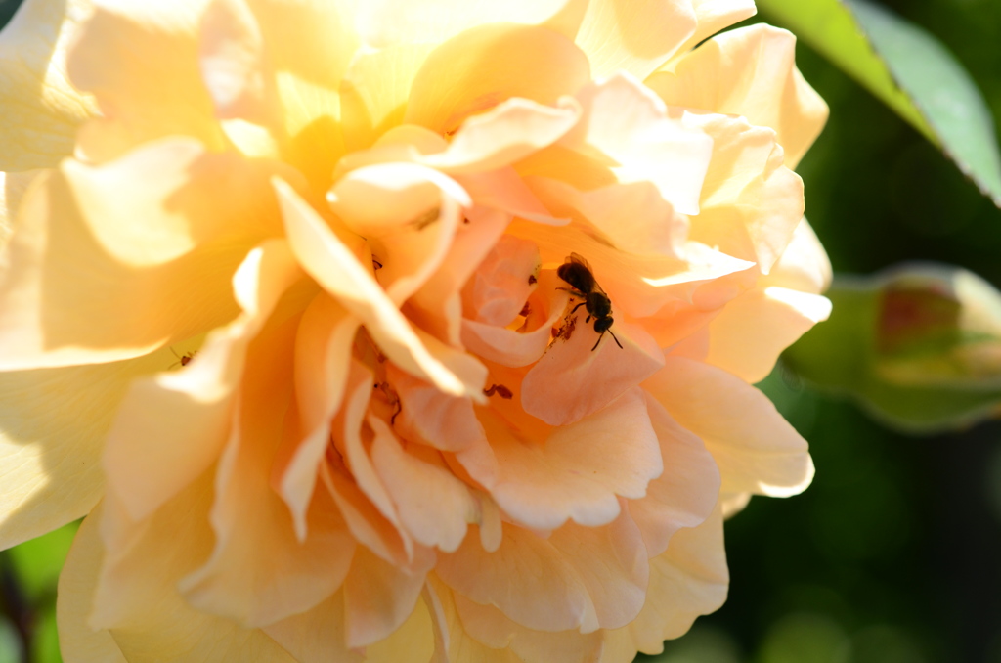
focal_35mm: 90
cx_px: 500
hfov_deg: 22.7
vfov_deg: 15.1
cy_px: 332
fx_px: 2497
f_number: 8
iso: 320
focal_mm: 60
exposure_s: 1/500
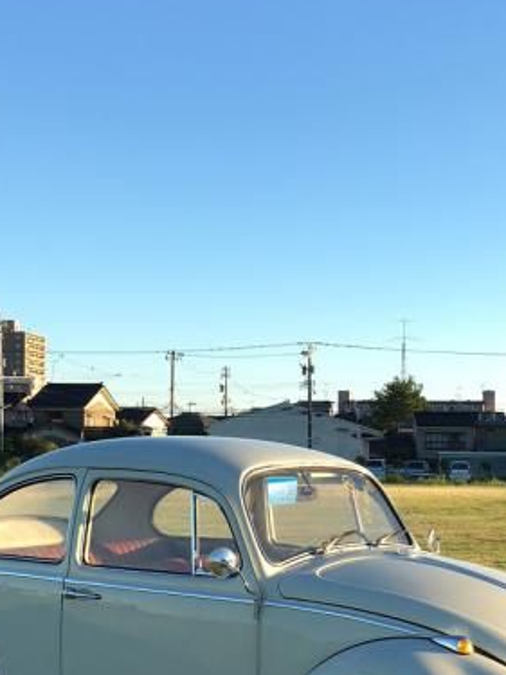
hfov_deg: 25.2
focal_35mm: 58
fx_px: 1131
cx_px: 285
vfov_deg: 33.0
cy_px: 450
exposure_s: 1/308
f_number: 2.2
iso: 25
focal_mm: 4.15
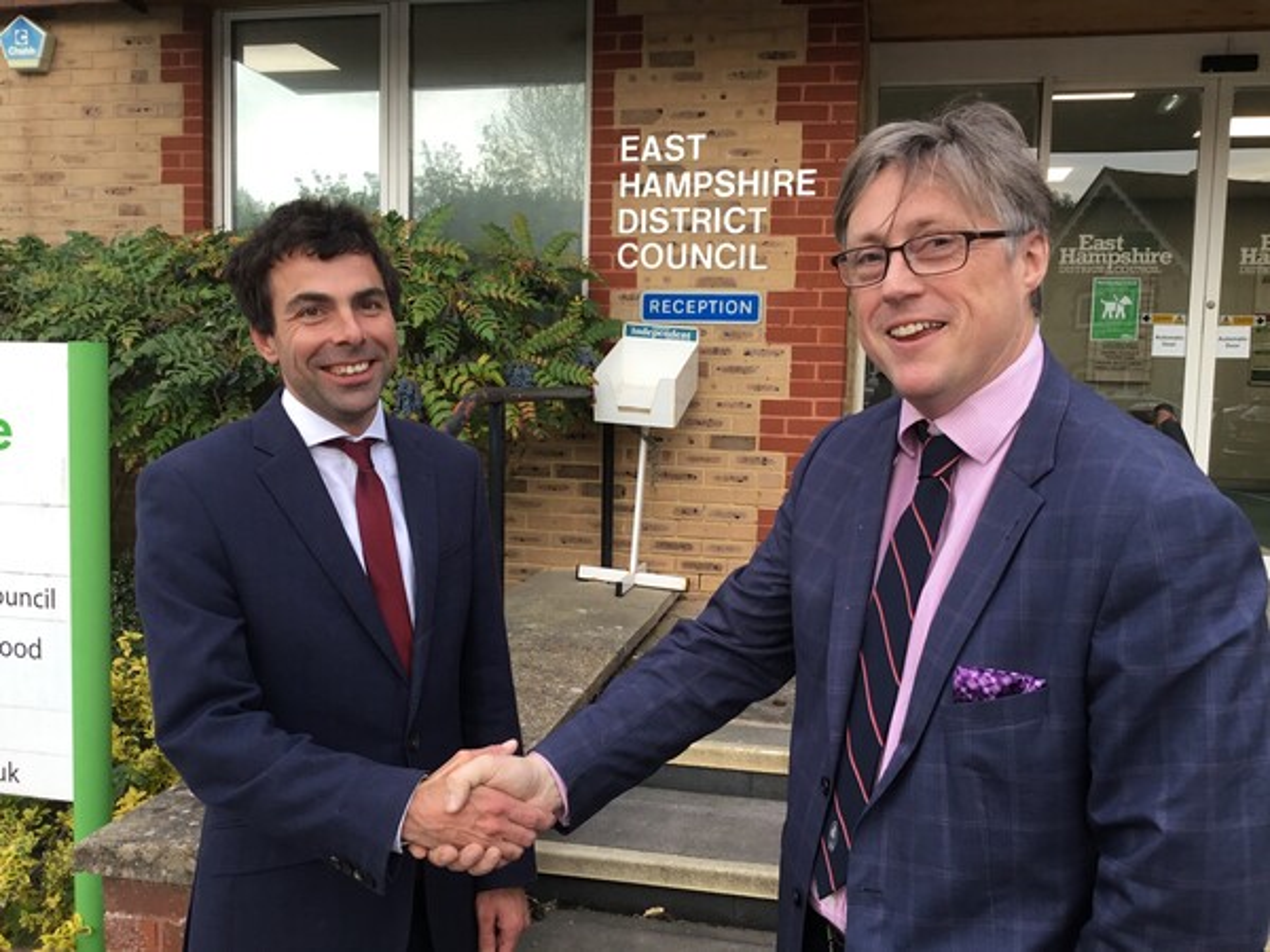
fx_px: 1137
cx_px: 635
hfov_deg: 58.4
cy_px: 476
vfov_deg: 45.4
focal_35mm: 31
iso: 32
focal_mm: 3.3
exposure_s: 1/50
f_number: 2.4
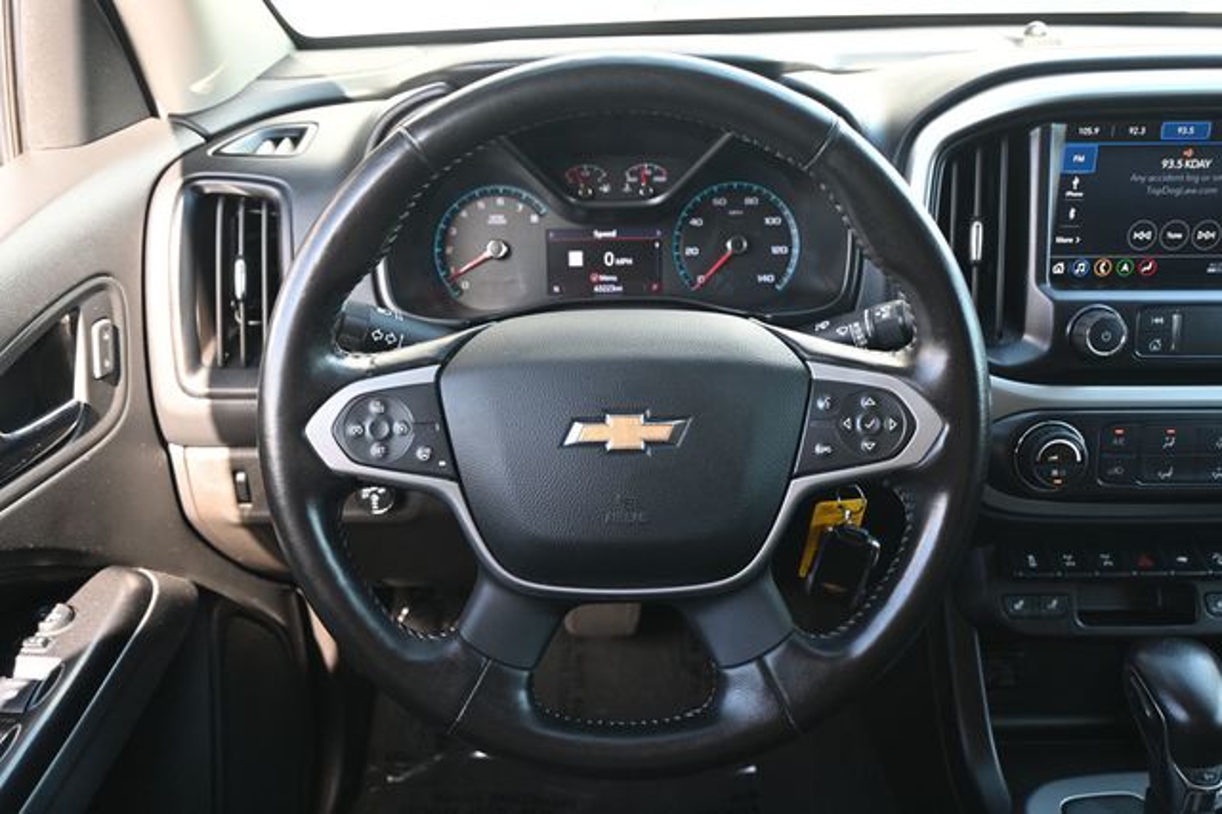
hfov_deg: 63.2
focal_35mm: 29
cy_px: 407
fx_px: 992
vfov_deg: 44.6
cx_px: 611
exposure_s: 1/125
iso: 640
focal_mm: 19.5
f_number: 3.8
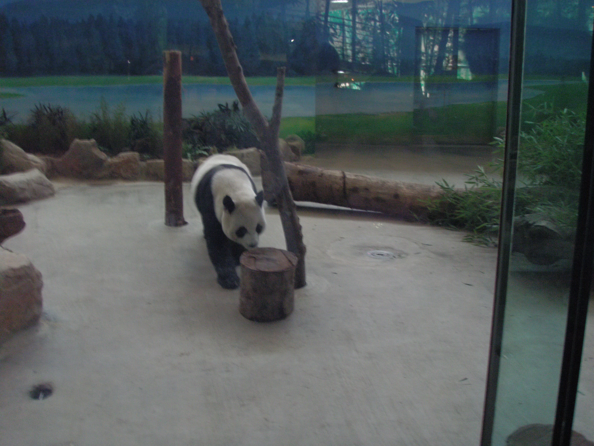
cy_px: 226
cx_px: 304
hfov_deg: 47.9
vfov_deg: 36.8
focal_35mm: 39
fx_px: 669
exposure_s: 1/25
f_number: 3.5
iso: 200
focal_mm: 6.7
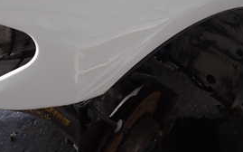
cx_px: 107
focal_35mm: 59
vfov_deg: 21.4
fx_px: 391
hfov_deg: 34.5
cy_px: 12
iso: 200
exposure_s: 1/60
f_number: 2
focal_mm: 4.5
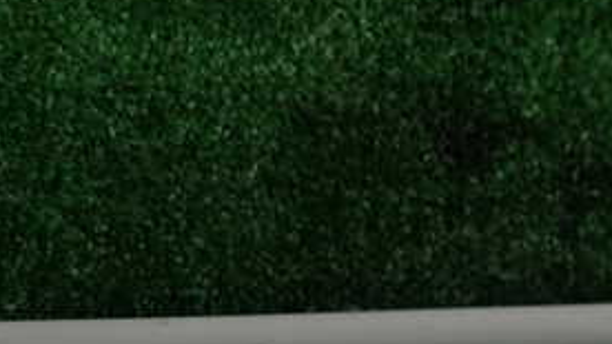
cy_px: 431
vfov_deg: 16.2
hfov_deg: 27.8
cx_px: -18
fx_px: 1152
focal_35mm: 71
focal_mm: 5.4
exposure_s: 1/200
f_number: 3.2
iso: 100
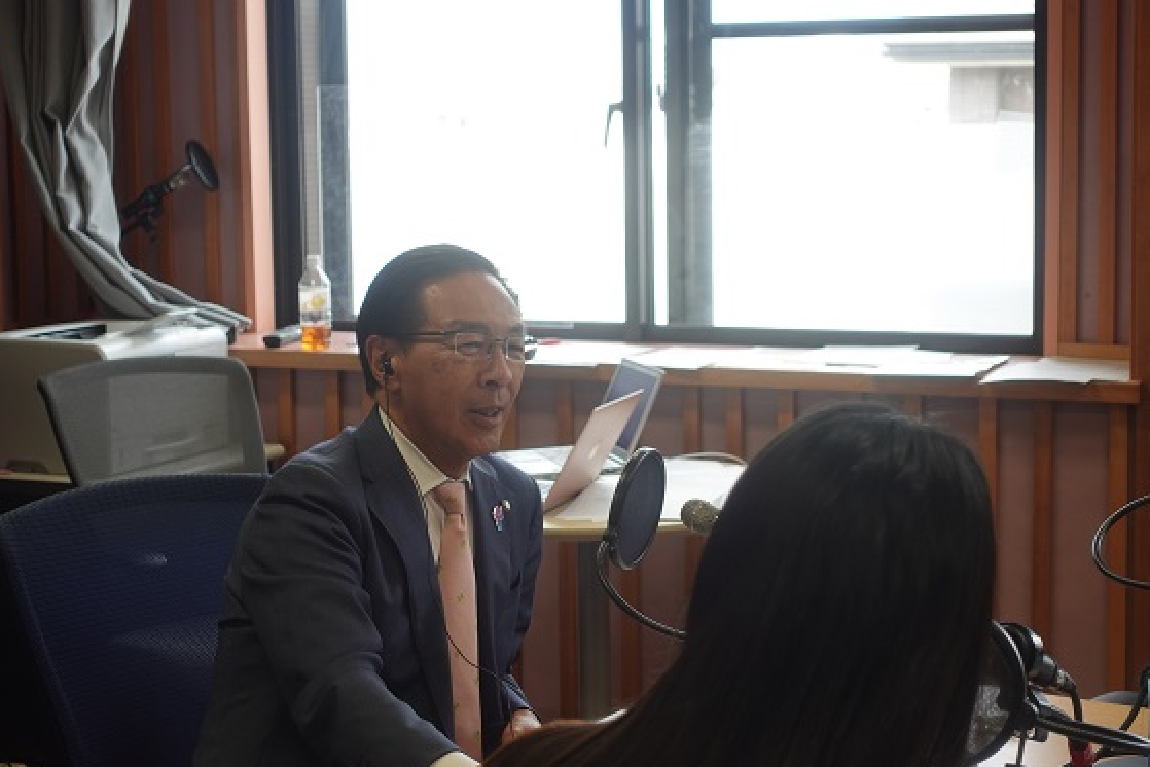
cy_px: 366
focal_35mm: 73
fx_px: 2332
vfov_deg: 18.7
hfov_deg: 27.7
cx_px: 599
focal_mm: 25.19
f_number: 3.2
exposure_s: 1/80
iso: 125
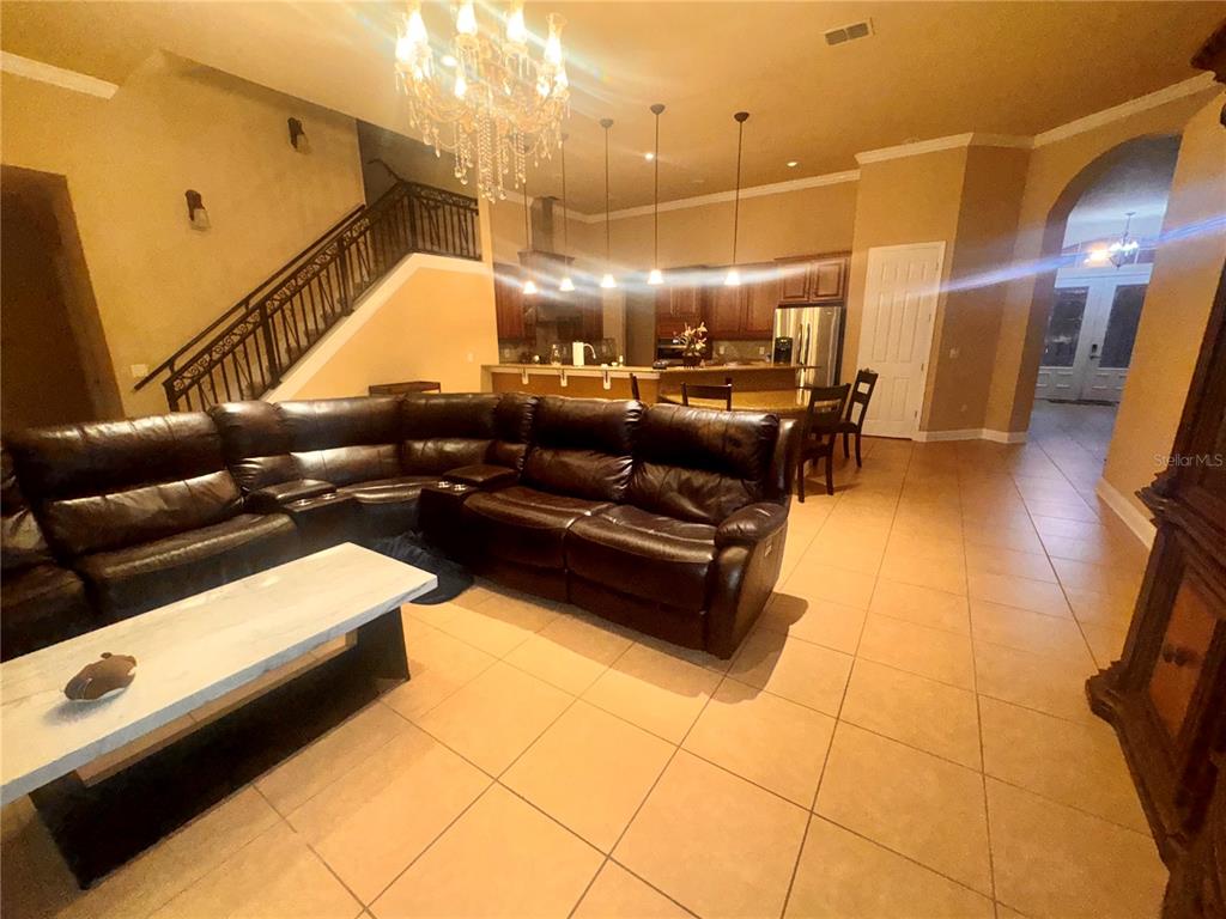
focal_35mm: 14
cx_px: 613
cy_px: 460
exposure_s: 1/60
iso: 250
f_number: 2.2
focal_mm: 2.22
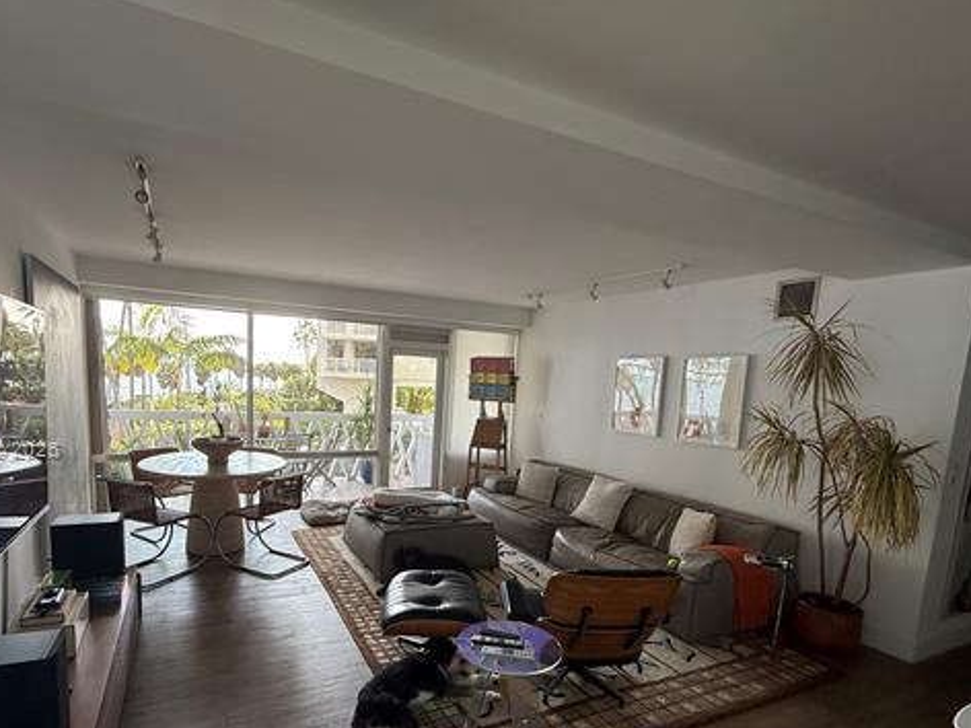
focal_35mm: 19
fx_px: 533
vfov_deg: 67.7
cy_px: 450
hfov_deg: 84.4
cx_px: 436
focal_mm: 2.22
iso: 64
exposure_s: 1/196
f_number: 2.2
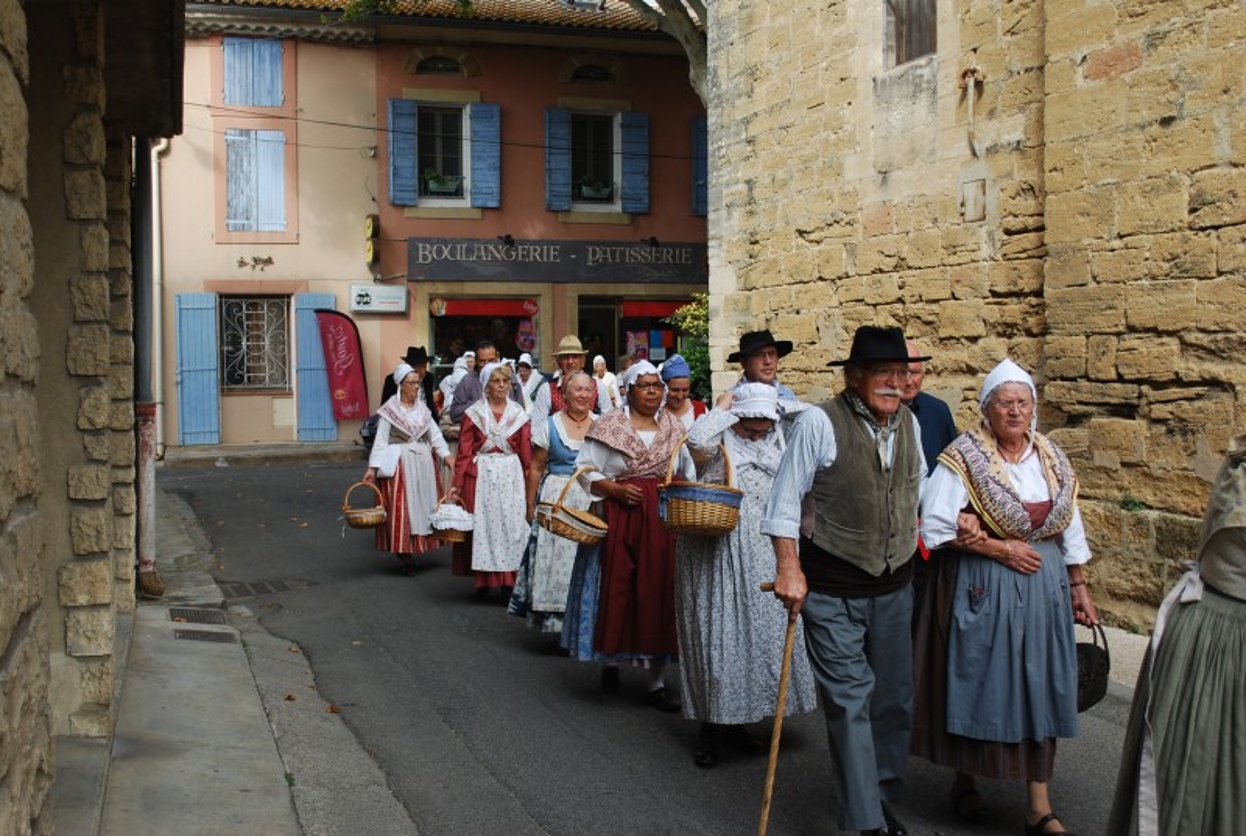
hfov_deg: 44.9
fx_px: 1509
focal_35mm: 44
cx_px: 623
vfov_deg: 31.0
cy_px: 418
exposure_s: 1/125
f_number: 5.6
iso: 100
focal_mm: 29
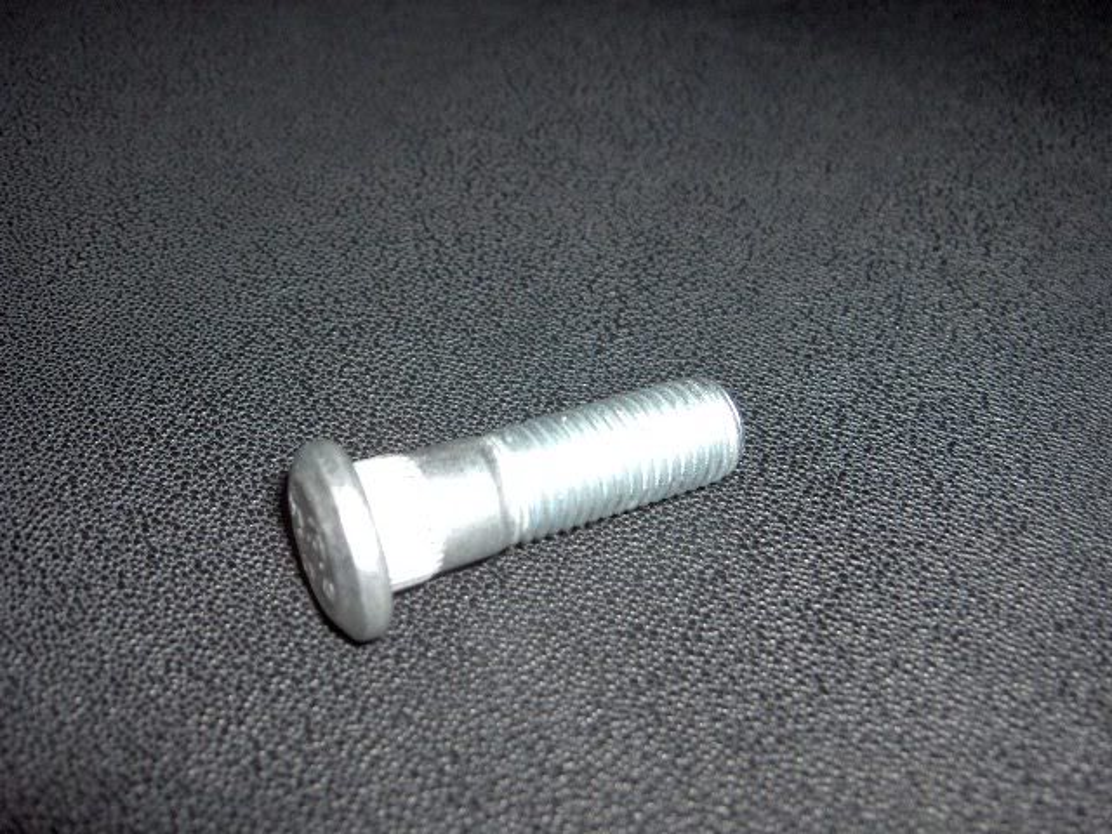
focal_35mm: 39
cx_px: 556
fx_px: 1253
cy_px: 417
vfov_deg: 36.8
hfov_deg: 47.9
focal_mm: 8
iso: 100
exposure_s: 1/60
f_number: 4.8
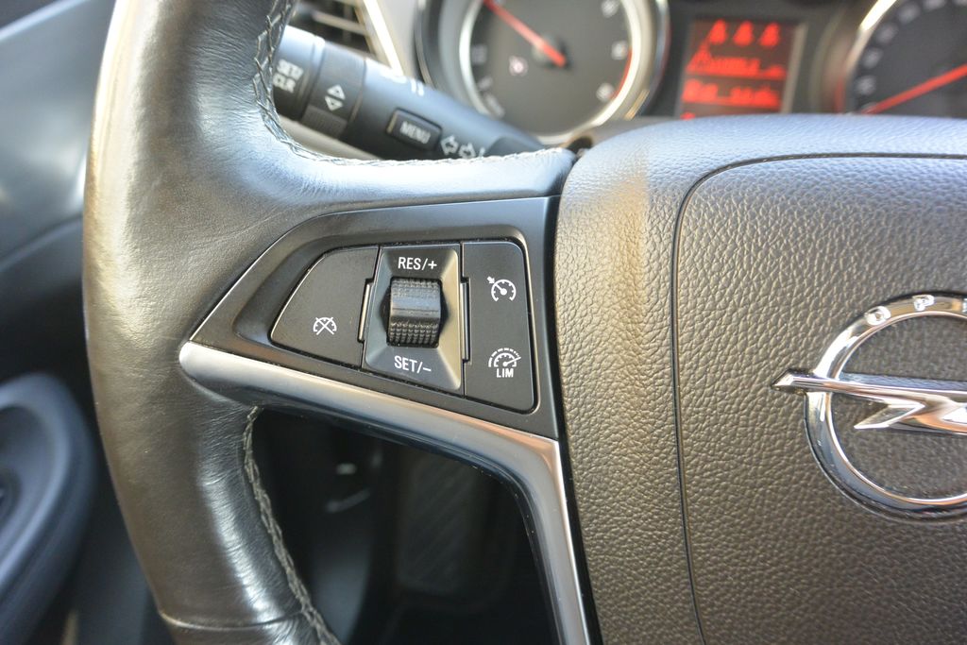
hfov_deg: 67.4
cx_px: 484
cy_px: 322
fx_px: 725
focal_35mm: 27
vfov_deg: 47.9
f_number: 3.5
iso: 560
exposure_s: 1/60
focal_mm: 10
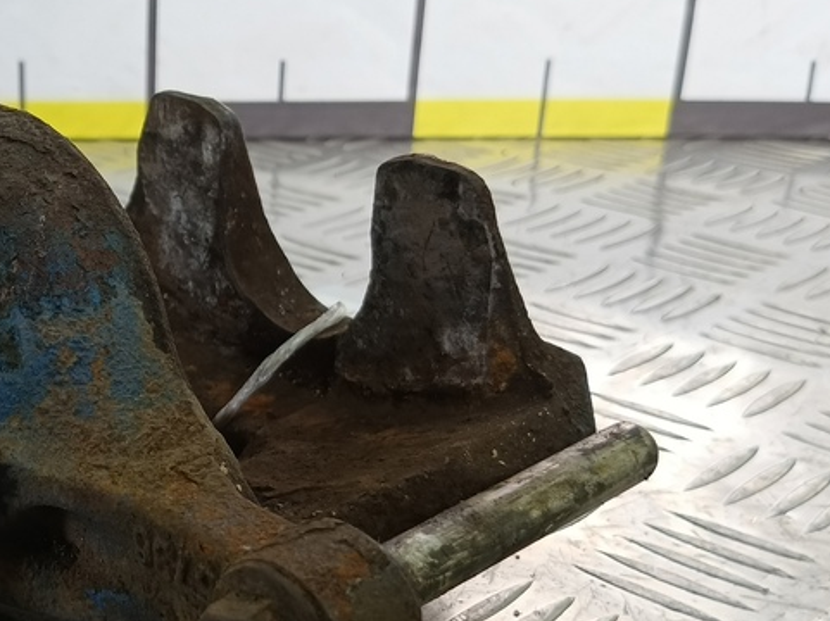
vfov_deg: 29.4
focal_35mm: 49
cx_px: 83
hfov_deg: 36.5
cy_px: 416
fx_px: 1174
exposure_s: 1/100
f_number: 1.6
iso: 139
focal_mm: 4.11
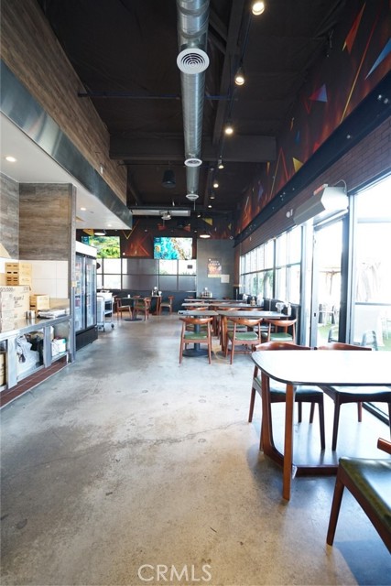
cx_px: 196
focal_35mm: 16
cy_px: 293
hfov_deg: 73.8
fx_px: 261
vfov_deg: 96.7
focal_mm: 16
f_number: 4
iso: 1000
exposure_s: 1/60
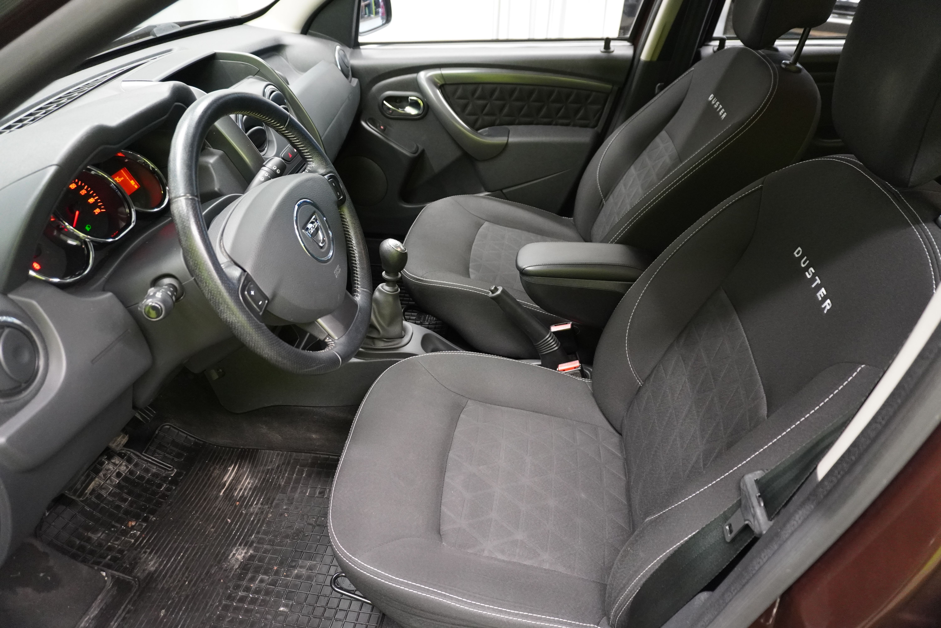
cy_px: 314
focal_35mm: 24
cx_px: 470
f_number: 3.5
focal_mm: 16
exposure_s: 1/30
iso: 2000
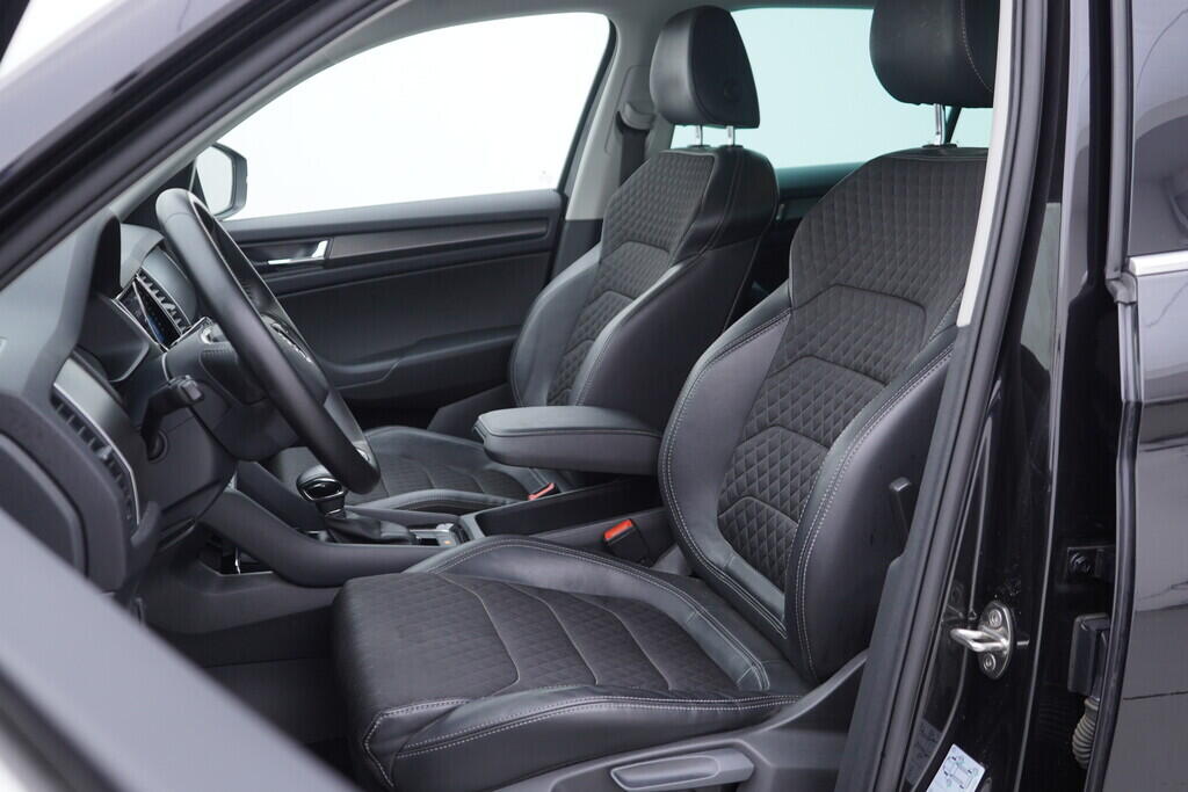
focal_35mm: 36
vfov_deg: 36.9
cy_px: 396
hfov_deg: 53.1
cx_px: 594
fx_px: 1188
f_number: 2.8
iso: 125
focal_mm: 24
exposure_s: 1/40
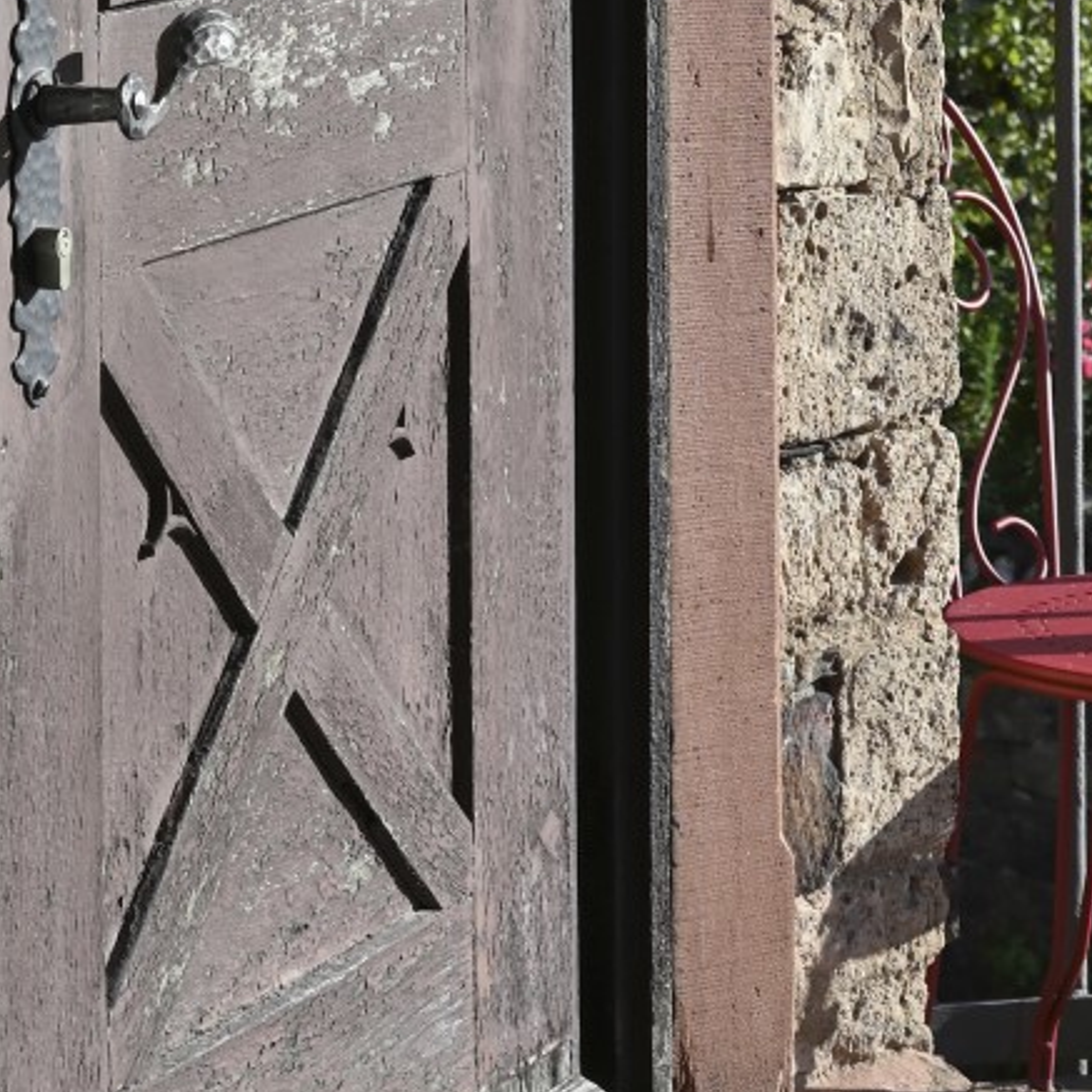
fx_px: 5068
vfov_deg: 11.9
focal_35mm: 142
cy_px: -411
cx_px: 702
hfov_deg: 12.3
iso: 200
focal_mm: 45
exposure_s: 1/320
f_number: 9
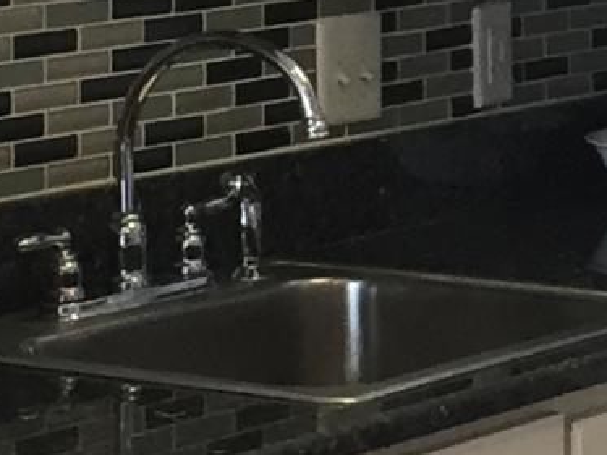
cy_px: -233
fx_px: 4067
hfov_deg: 8.5
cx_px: 681
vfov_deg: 6.3
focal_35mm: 232
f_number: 2.2
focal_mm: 4.15
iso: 32
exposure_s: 1/40
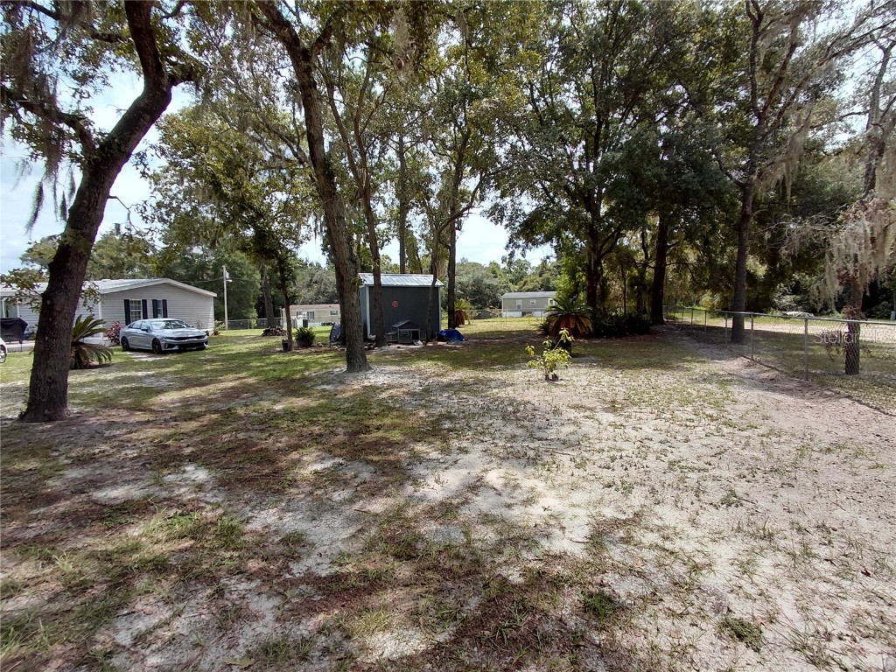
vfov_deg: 78.1
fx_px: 414
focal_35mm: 16
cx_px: 448
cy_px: 336
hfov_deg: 94.5
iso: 40
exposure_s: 1/1329
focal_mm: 1.64
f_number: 2.2
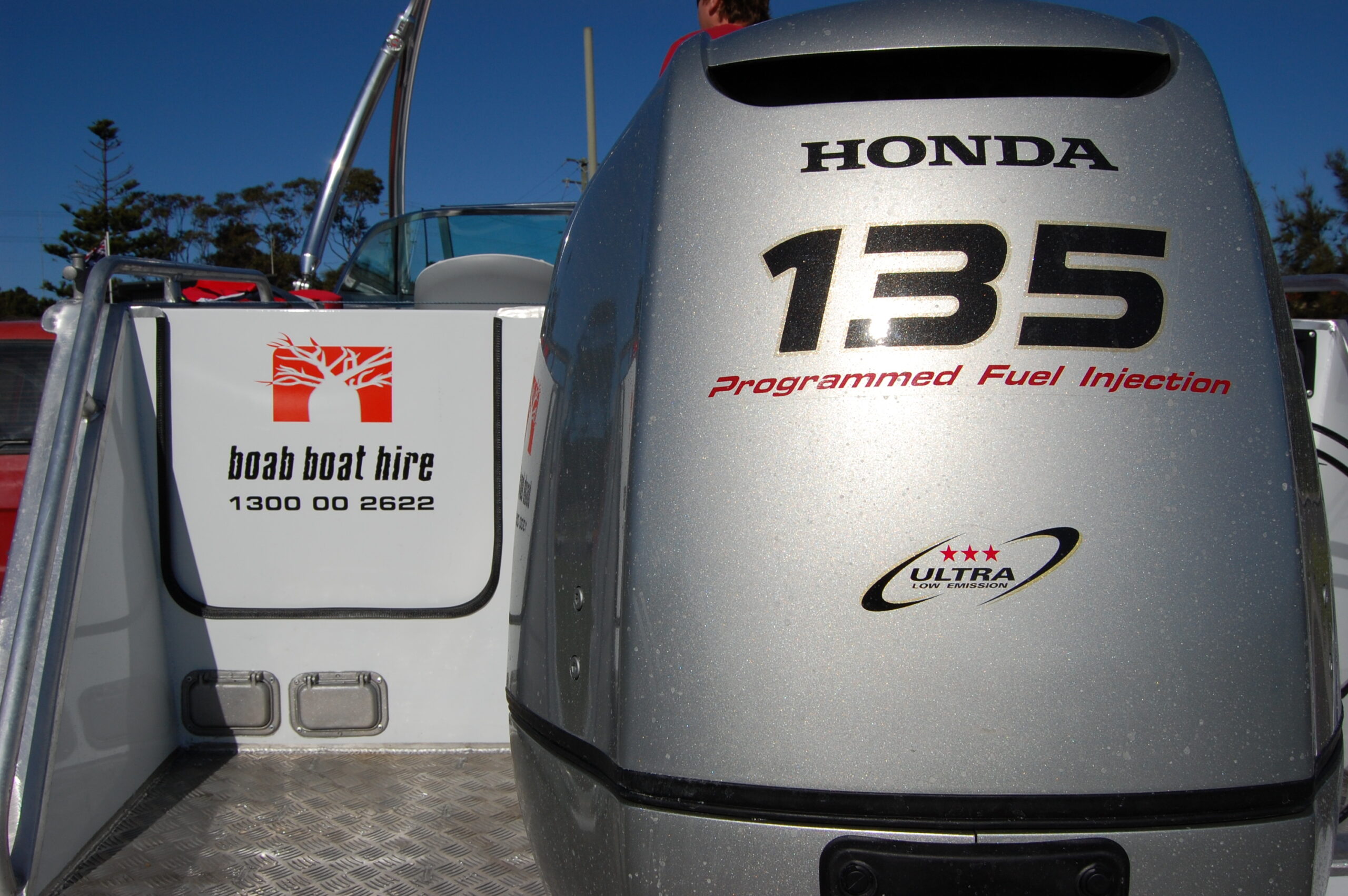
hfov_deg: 62.0
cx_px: 674
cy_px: 448
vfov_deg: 43.5
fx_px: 1122
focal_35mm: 30
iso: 200
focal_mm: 20
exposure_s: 1/640
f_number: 13
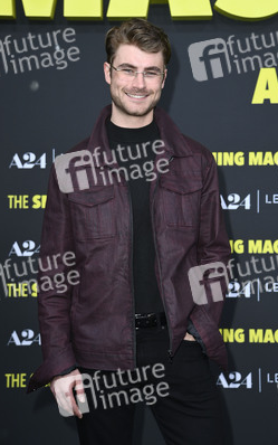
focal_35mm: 87
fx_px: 1054
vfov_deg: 23.8
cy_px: 222
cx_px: 144
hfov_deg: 15.0
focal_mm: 85
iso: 800
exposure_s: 1/250
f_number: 5.6
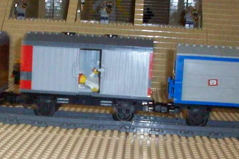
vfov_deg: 16.5
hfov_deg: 24.4
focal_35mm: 83
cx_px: 83
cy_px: 92
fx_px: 551
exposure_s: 1/128
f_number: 2.8
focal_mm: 6.2
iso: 400
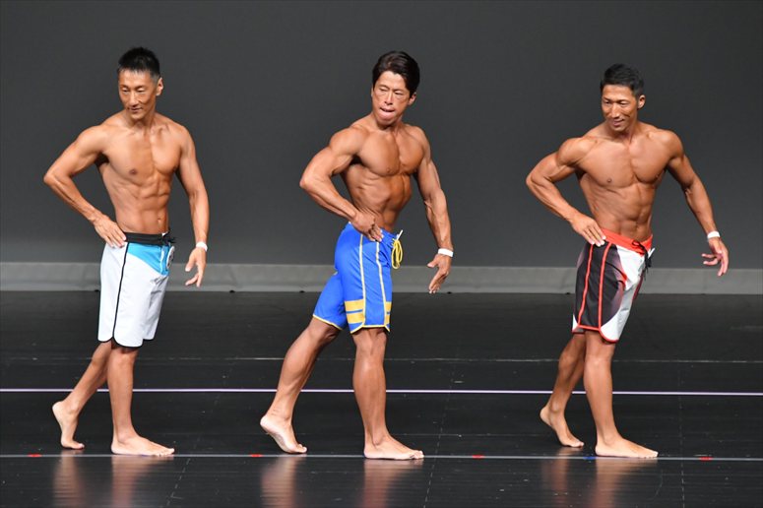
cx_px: 382
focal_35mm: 345
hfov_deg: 6.0
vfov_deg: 4.0
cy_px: 254
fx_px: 7309
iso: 4000
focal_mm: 230
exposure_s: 1/400
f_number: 5.6
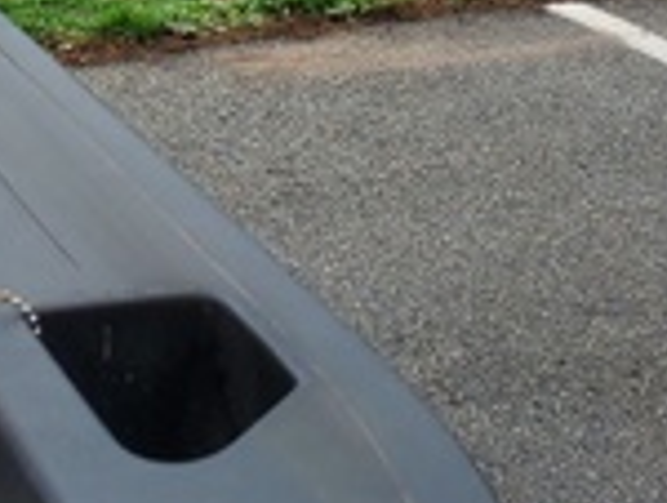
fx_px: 2007
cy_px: -423
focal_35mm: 104
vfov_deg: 12.9
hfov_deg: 18.8
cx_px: 236
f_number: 2.4
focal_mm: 4.3
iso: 50
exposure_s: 1/856
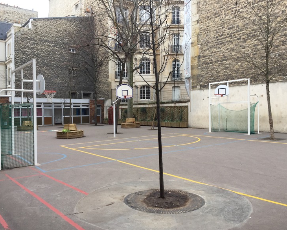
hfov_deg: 57.2
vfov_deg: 47.1
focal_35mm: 31
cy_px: 116
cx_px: 145
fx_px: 263
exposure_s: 1/203
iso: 32
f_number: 2.2
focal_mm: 4.15
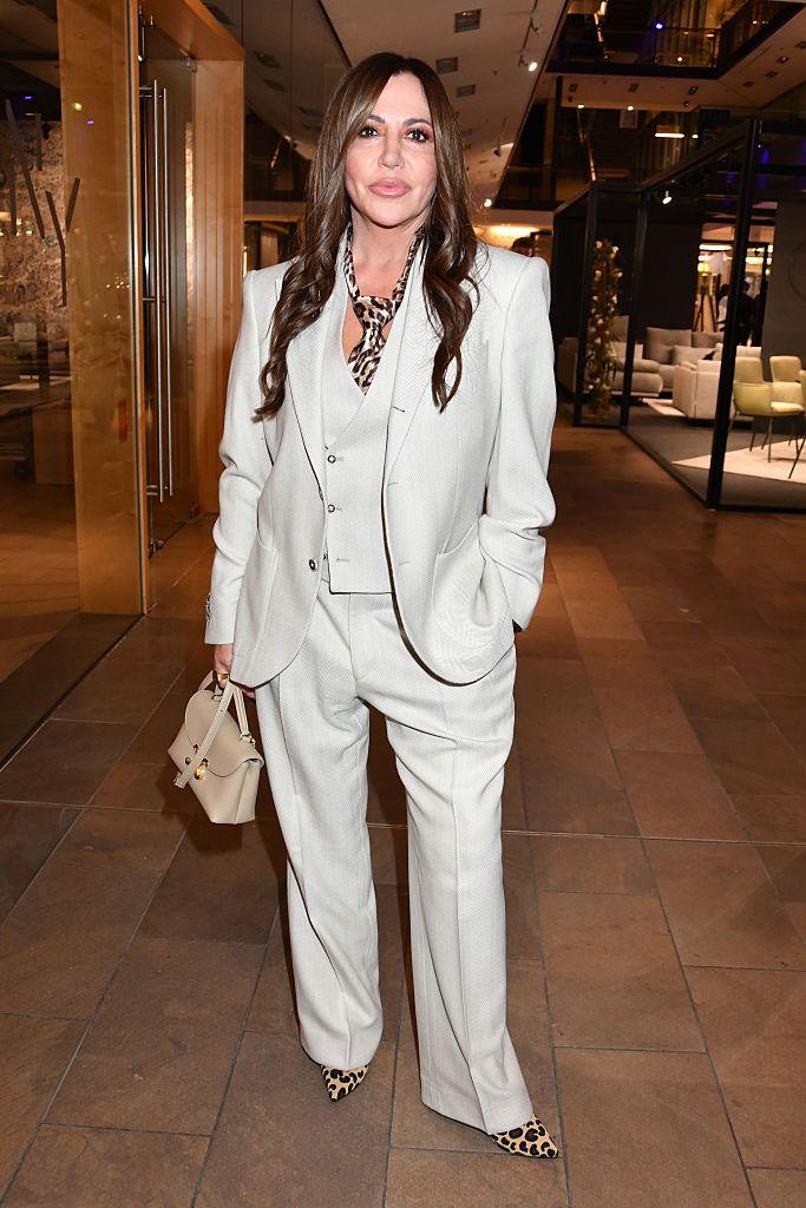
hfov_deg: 43.6
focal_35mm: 30
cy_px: 604
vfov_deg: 61.9
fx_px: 1007
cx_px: 403
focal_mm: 20
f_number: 5.6
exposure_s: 1/50
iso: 1000
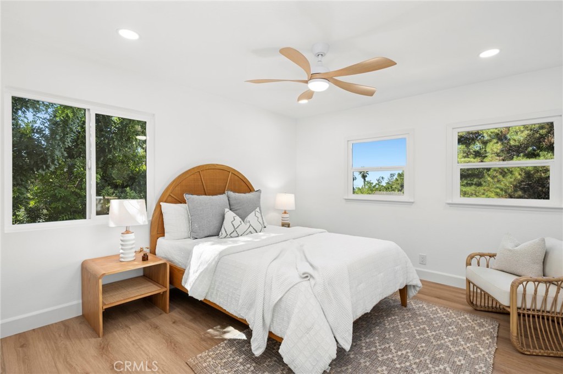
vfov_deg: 70.3
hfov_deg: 93.3
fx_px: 266
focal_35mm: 17
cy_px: 187
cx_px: 282
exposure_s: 1/6
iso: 125
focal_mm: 17
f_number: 9
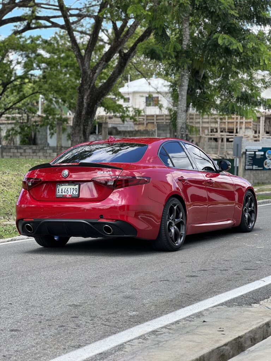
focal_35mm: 77
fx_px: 804
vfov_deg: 25.3
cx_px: 136
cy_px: 180
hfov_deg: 19.1
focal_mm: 9
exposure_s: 1/121
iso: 32
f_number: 2.8
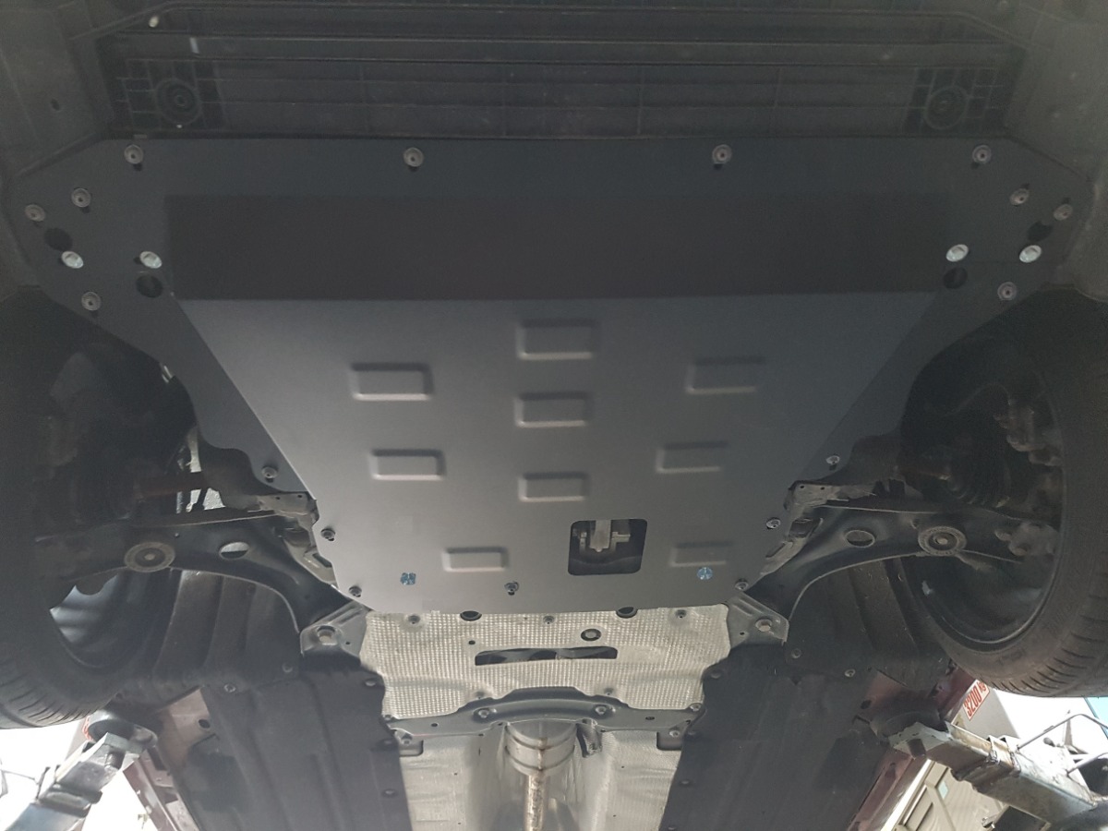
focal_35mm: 26
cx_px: 554
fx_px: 832
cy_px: 416
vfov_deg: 53.1
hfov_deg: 67.3
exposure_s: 1/10
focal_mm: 4.2
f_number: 1.7
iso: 320
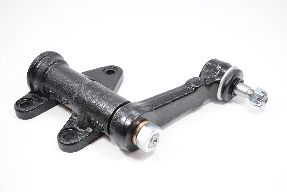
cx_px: 144
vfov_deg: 25.8
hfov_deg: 37.9
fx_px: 419
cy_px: 96
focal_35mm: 52
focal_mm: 35
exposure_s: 1/100
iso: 500
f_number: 4.5
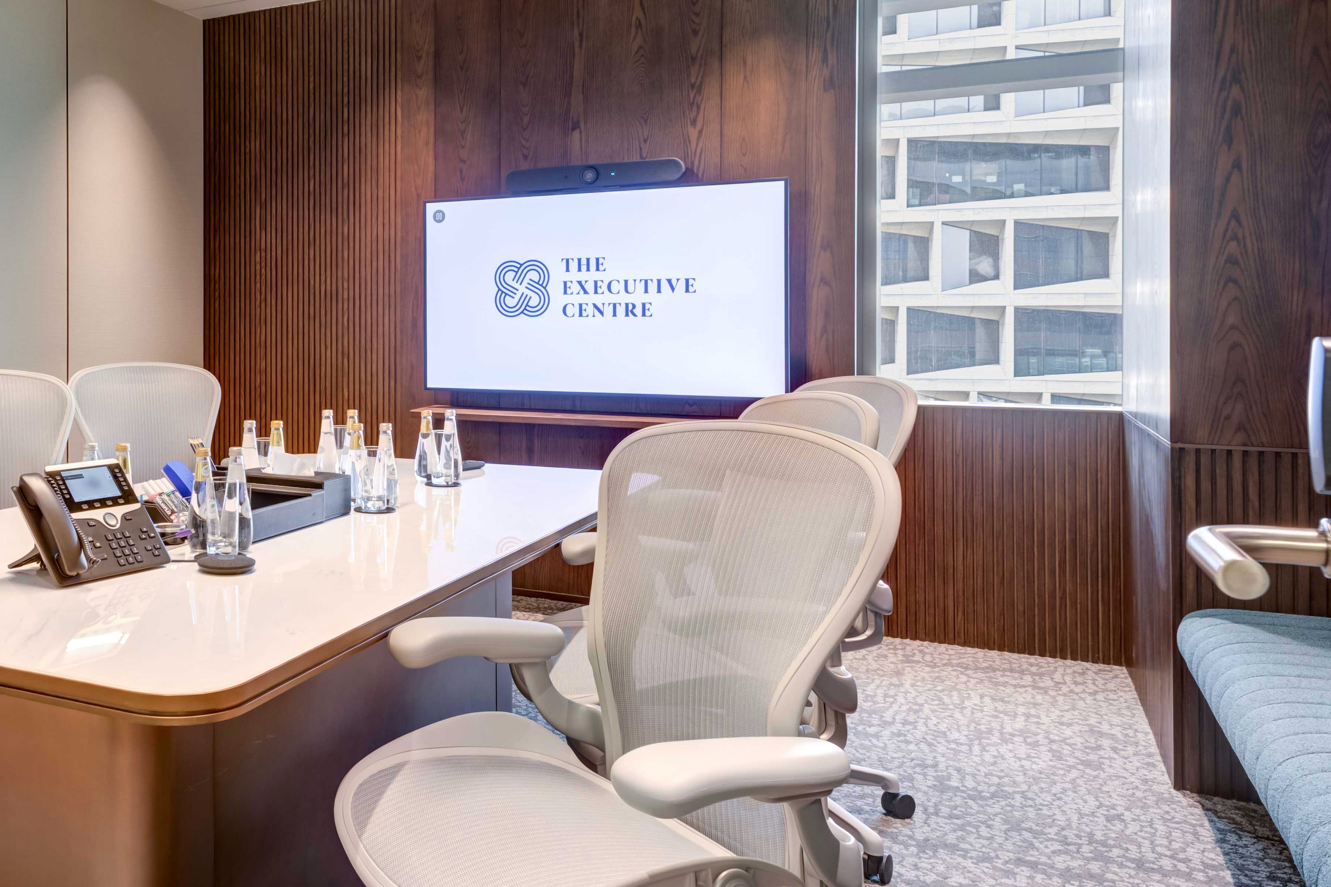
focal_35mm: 33
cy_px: 306
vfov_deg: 39.8
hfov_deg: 53.6
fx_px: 1211
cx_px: 257
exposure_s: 1/3.33
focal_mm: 16.9
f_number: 10
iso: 100
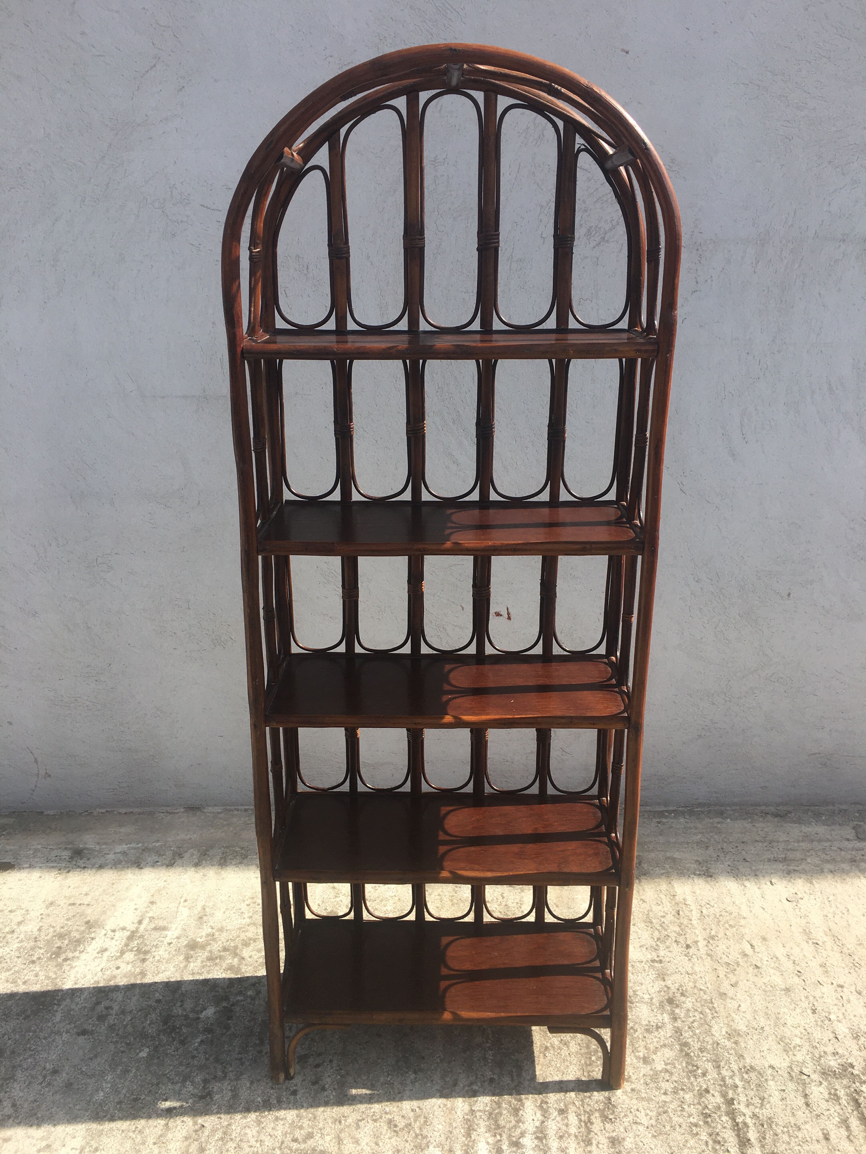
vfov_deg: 61.7
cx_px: 433
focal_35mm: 29
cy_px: 577
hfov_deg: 48.2
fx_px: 967
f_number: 2.2
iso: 25
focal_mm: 4.15
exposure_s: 1/999
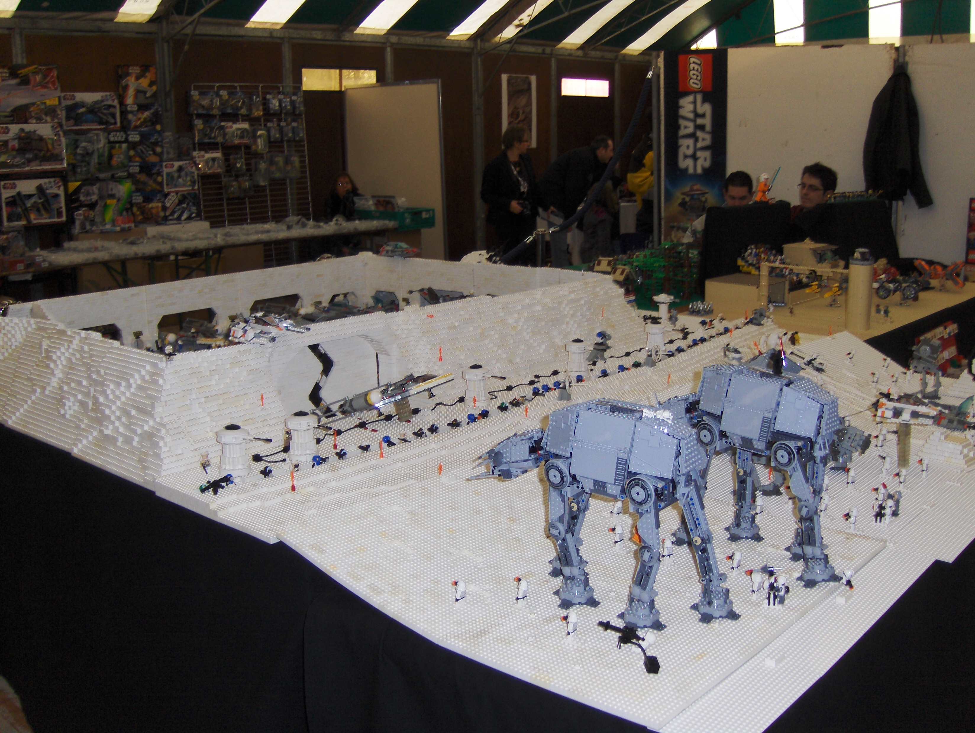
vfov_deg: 40.8
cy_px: 366
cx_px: 488
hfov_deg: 52.6
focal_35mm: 35
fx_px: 987
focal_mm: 7.5
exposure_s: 1/60
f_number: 2.8
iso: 100
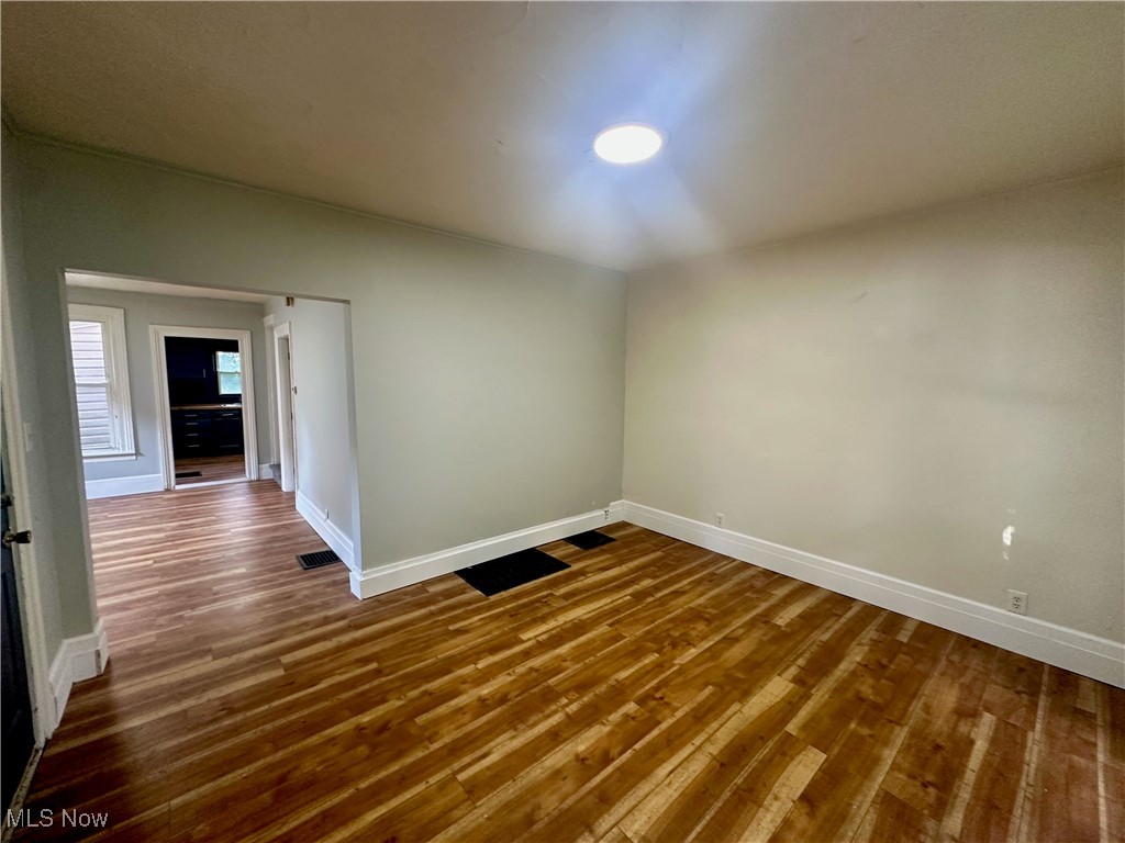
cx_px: 562
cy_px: 422
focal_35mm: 14
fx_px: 455
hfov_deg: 102.1
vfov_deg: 85.7
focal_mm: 2.22
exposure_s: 1/60
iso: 250
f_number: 2.2
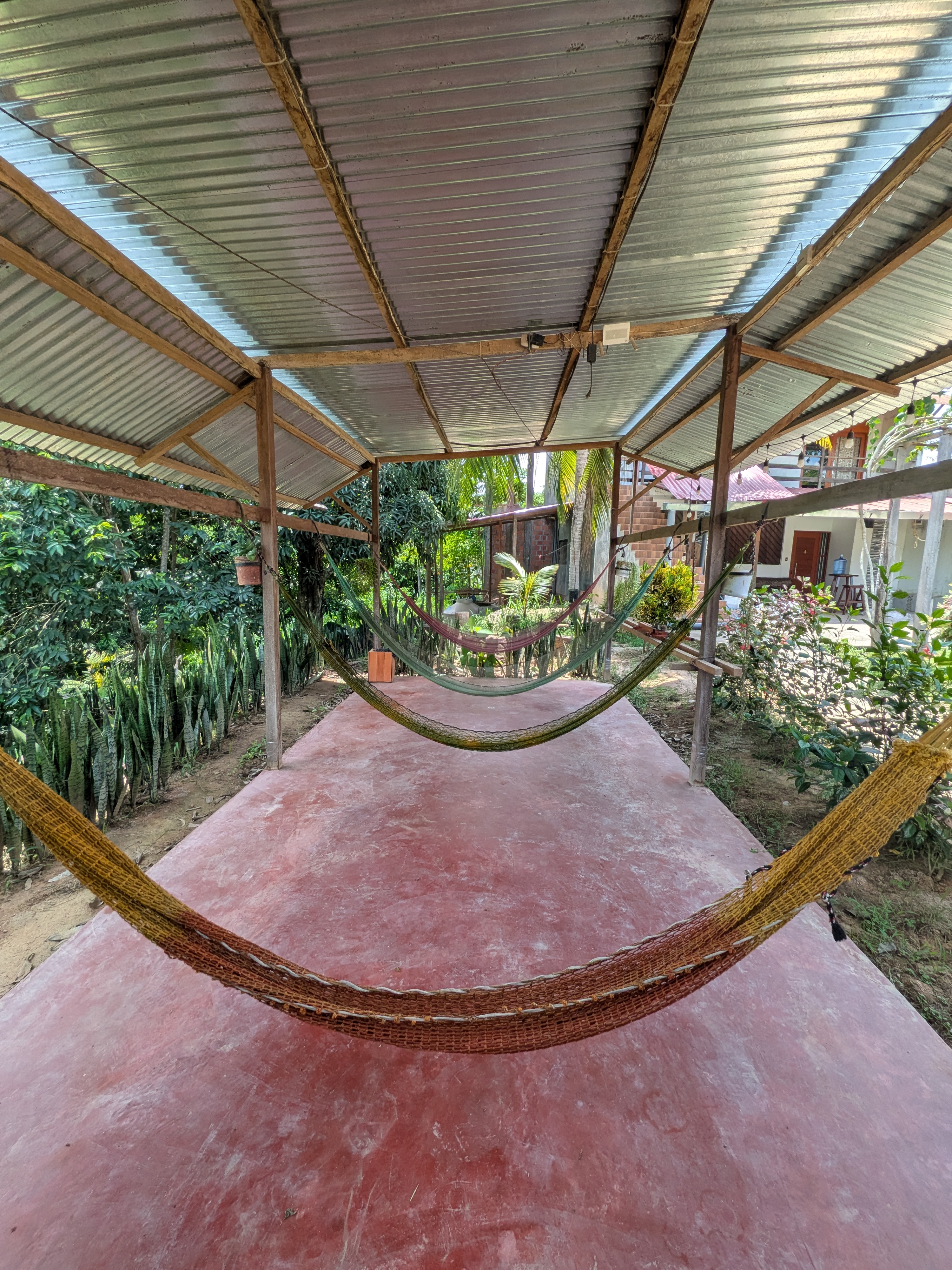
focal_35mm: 14
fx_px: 513
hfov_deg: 85.7
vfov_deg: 102.1
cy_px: 635
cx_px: 476
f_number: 2.2
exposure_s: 1/520
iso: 58
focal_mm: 1.85
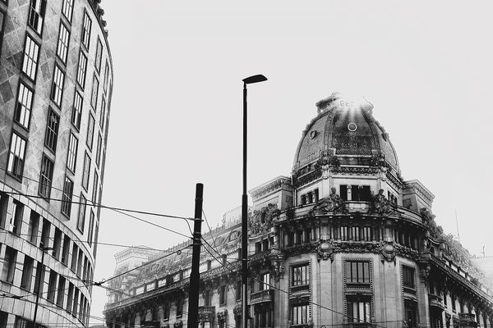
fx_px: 726
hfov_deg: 37.5
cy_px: 164
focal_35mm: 53
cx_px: 246
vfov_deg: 25.5
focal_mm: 35
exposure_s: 1/500
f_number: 10
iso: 100
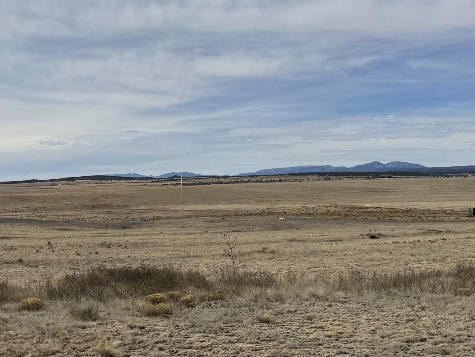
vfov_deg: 28.2
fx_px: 700
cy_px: 262
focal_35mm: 51
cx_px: 92
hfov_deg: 36.2
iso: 80
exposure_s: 1/9009
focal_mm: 6.76
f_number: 1.78
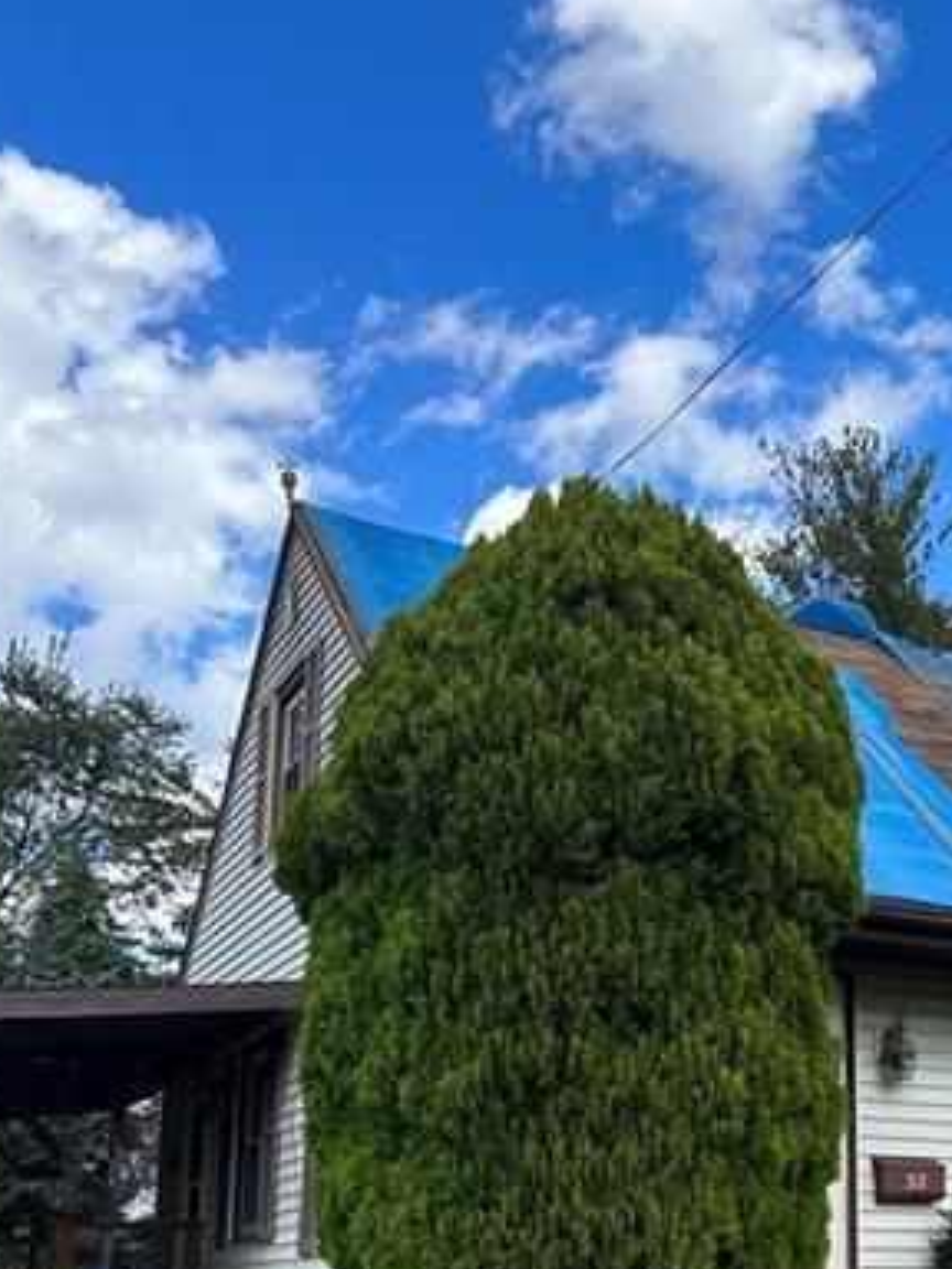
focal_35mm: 48
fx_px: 1760
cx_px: 850
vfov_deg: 38.6
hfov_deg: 29.1
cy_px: 948
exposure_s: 1/1751
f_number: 1.78
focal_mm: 6.86
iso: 80
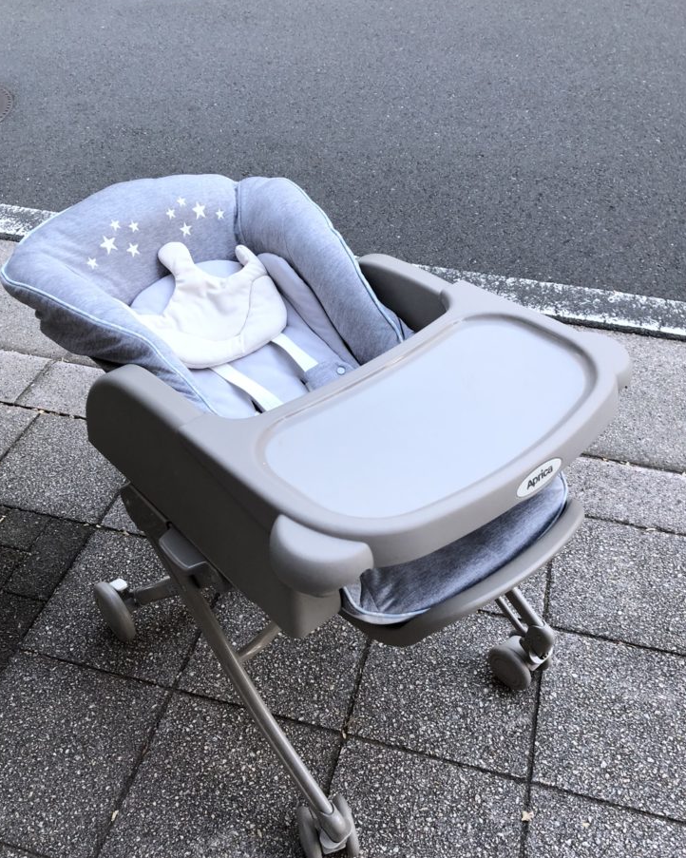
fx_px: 787
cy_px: 462
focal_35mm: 31
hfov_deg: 47.1
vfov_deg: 57.1
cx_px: 324
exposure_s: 1/30
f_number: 1.8
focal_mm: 3.99
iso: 32
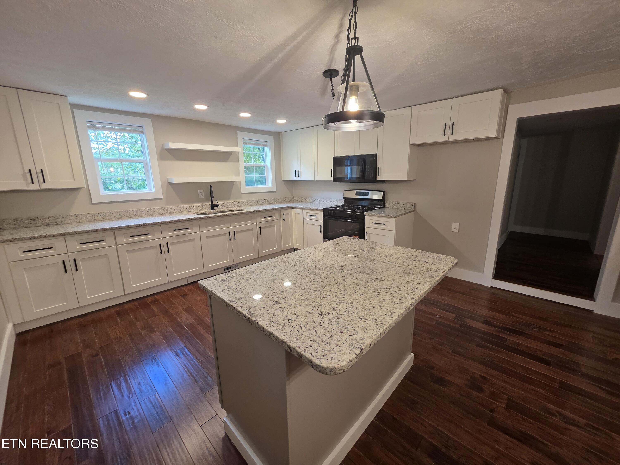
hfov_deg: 106.2
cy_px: 232
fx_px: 233
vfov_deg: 89.9
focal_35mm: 13
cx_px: 310
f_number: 1.9
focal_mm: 2.2
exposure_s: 1/120
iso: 200
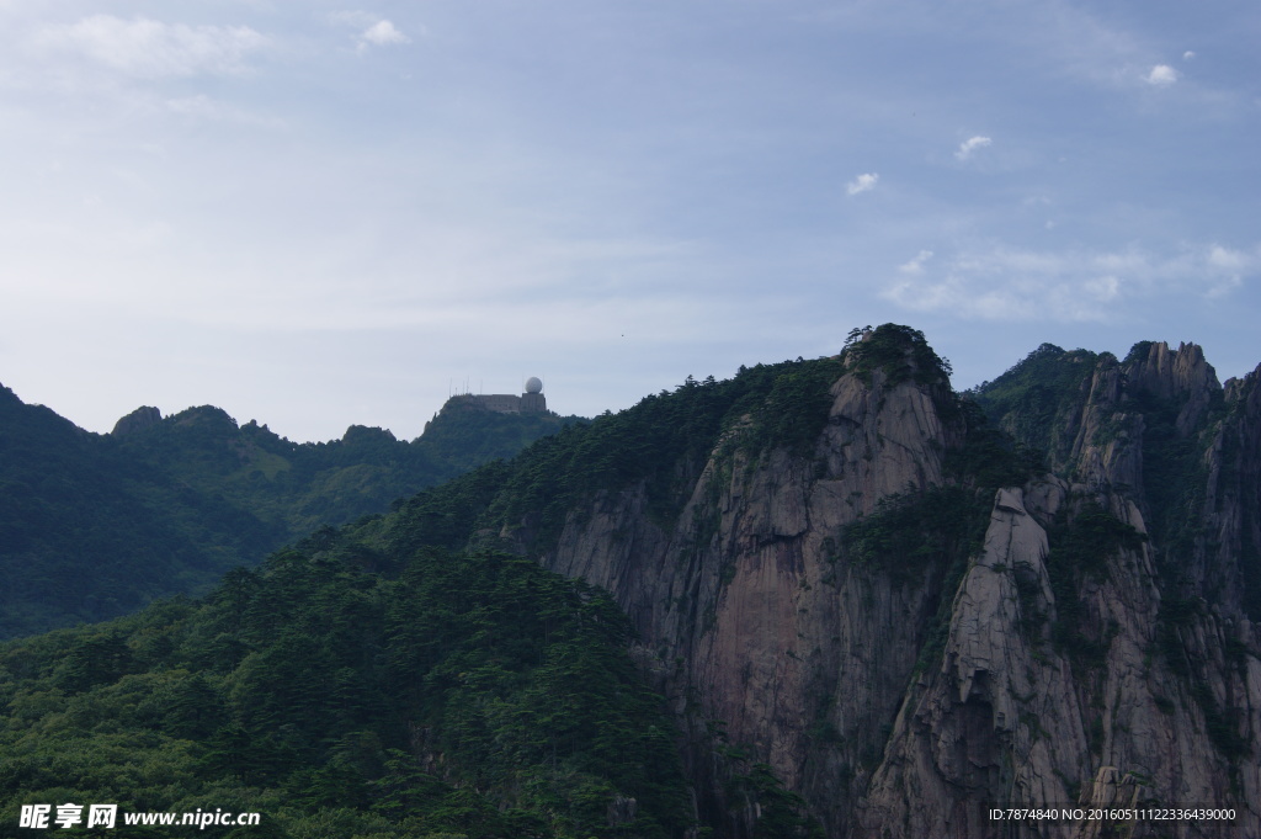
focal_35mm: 52
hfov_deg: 37.9
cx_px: 630
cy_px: 420
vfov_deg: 25.7
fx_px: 1837
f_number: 6.3
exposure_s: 1/400
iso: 100
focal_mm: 35
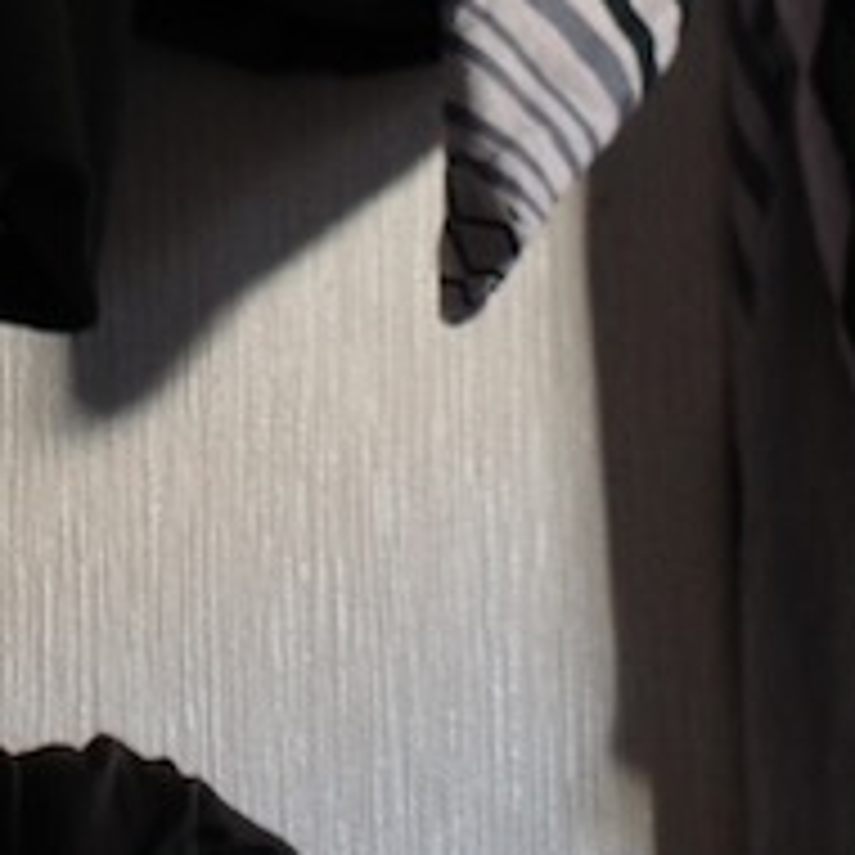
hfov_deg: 8.2
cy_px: -1361
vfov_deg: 7.9
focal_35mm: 200
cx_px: -1026
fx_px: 5589
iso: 800
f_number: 2.8
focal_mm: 18.3
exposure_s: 1/30
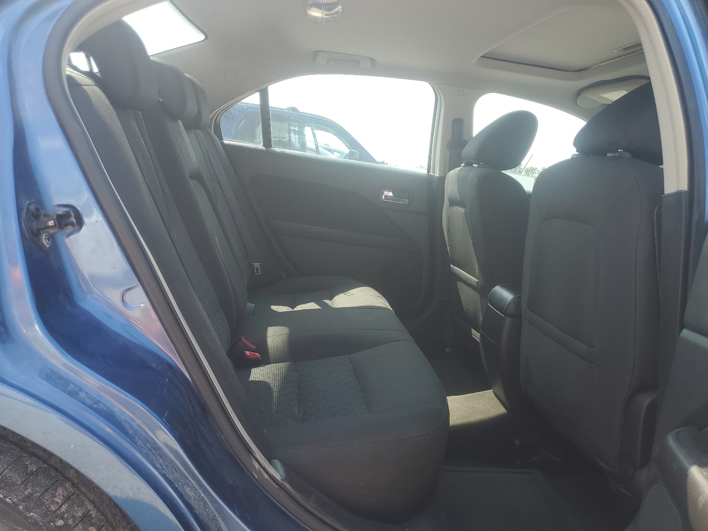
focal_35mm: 26
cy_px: 266
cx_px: 354
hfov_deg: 67.3
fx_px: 532
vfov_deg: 53.1
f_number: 1.5
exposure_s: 1/588
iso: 50
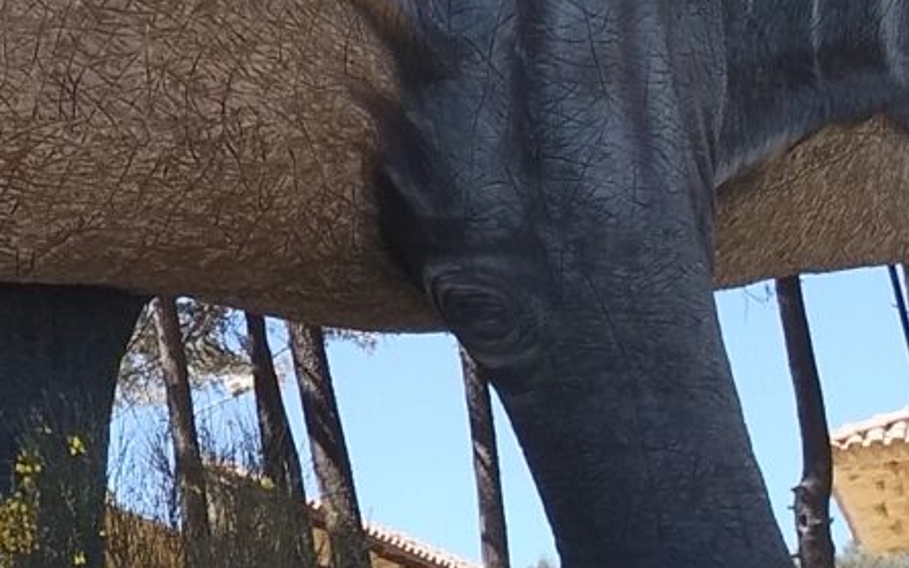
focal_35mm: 146
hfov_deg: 13.3
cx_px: -579
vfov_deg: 8.3
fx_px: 3618
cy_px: -765
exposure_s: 1/334
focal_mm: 5.25
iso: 100
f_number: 1.75
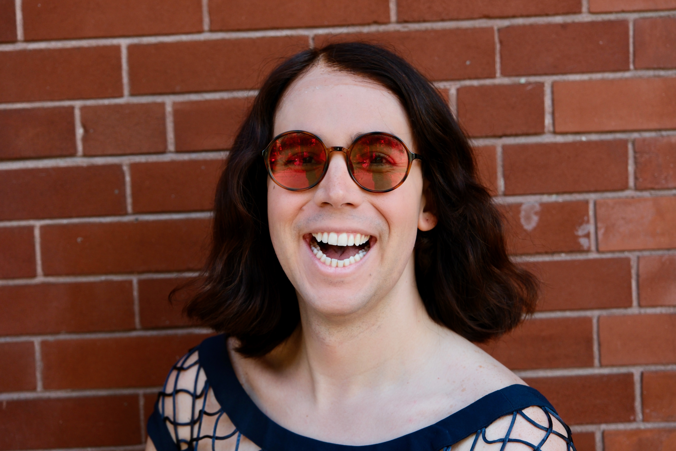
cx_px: 338
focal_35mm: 56
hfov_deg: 35.6
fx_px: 1051
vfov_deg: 24.2
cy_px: 226
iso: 500
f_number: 4
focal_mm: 37.6
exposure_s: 1/350
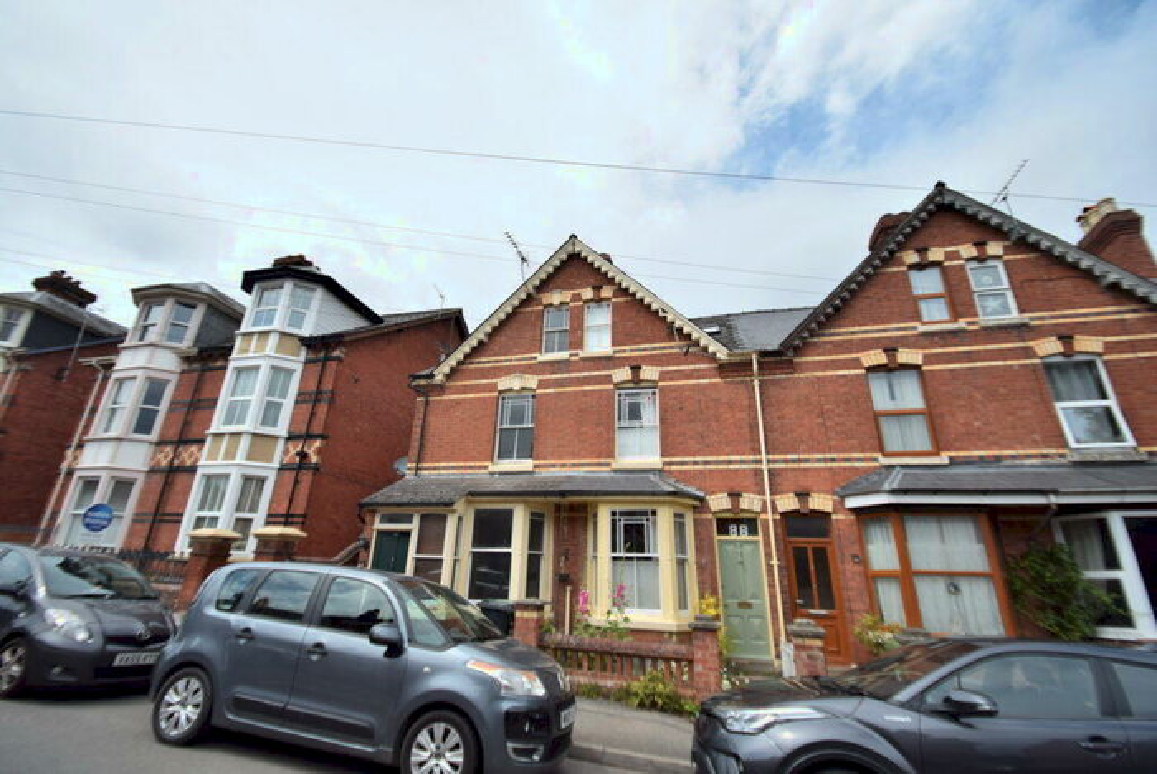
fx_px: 482
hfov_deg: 100.3
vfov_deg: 77.4
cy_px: 387
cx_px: 578
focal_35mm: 15
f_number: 5.6
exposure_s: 1/800
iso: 100
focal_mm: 10
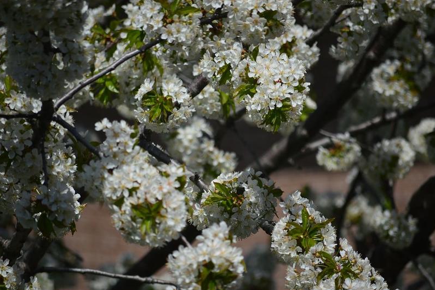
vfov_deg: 4.5
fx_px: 3648
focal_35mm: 302
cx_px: 218
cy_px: 145
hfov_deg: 6.8
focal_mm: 200
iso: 100
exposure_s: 1/500
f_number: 5.6
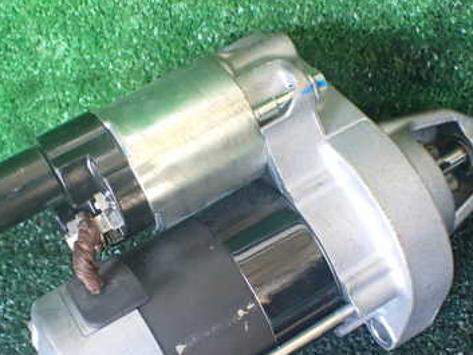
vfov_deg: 28.4
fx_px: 697
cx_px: 202
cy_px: 232
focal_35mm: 51
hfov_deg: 37.4
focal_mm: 5.4
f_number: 2.3
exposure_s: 1/80
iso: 800
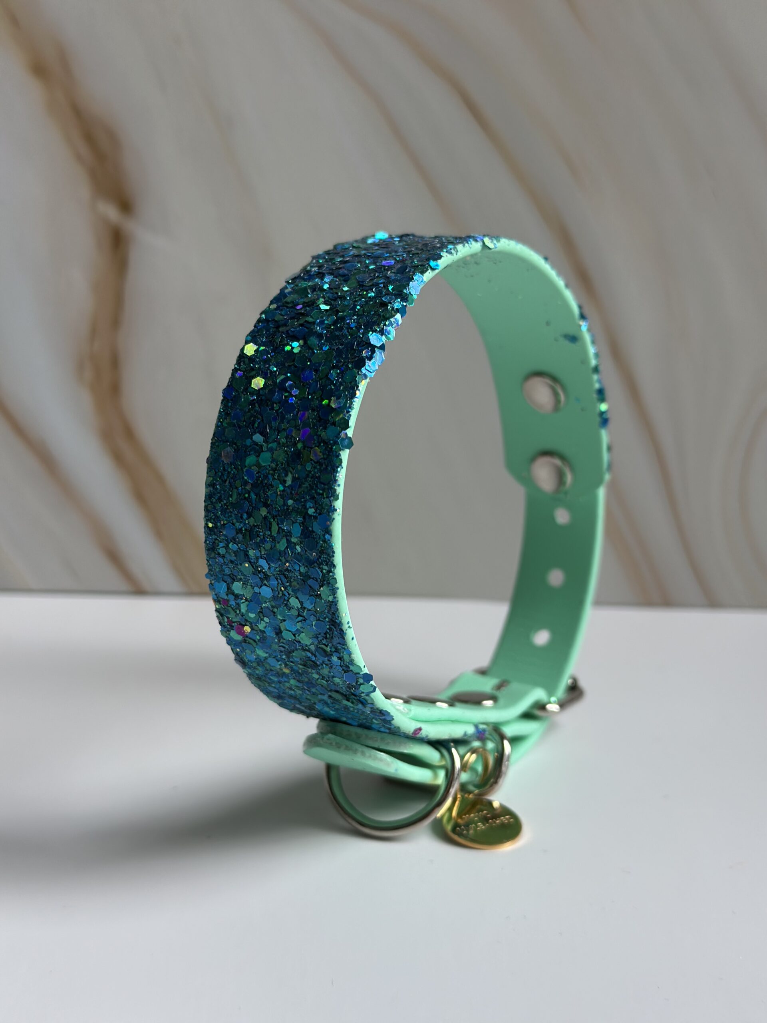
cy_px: 512
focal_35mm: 48
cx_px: 384
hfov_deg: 30.3
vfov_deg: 39.7
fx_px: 1418
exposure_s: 1/227
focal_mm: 6.86
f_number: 1.78
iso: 80
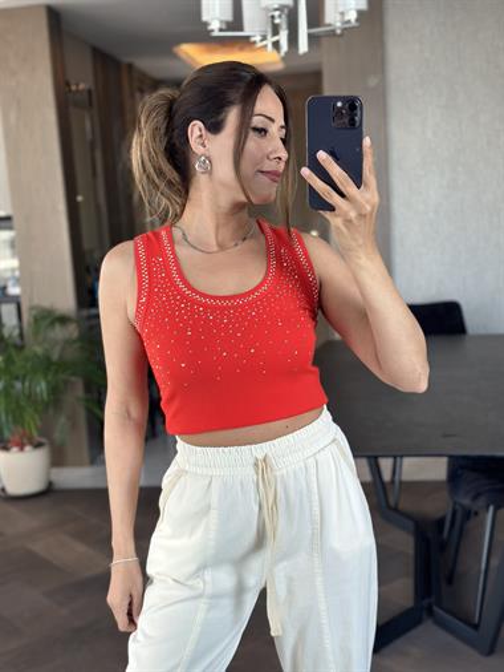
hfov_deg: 30.3
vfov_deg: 39.6
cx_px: 252
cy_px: 336
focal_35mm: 48
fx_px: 931
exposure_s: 1/60
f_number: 1.78
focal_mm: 6.86
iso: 125
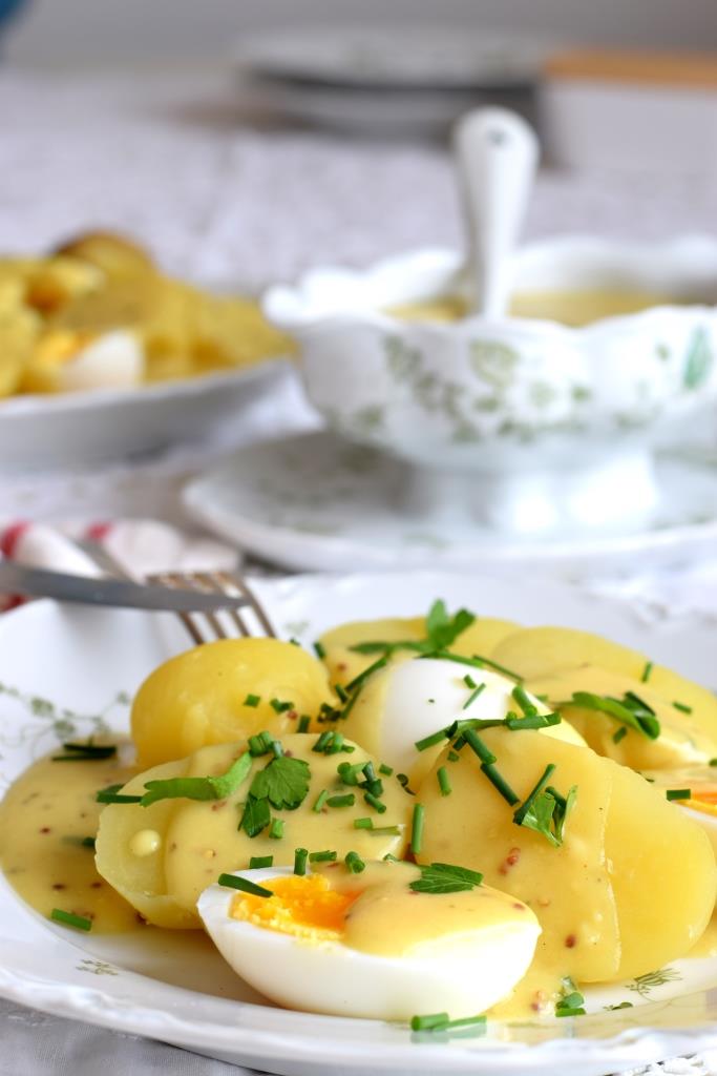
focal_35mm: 75
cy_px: 538
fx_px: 2240
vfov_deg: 27.0
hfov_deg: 18.2
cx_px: 358
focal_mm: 50
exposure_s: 1/13
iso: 125
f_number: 7.1
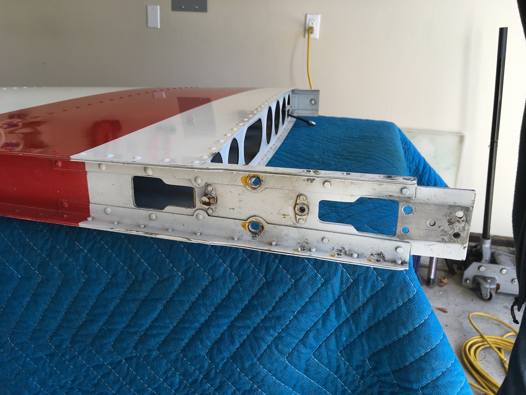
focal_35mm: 29
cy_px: 198
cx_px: 263
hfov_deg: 61.7
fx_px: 441
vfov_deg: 48.2
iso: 25
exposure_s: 1/120
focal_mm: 4.15
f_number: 2.2
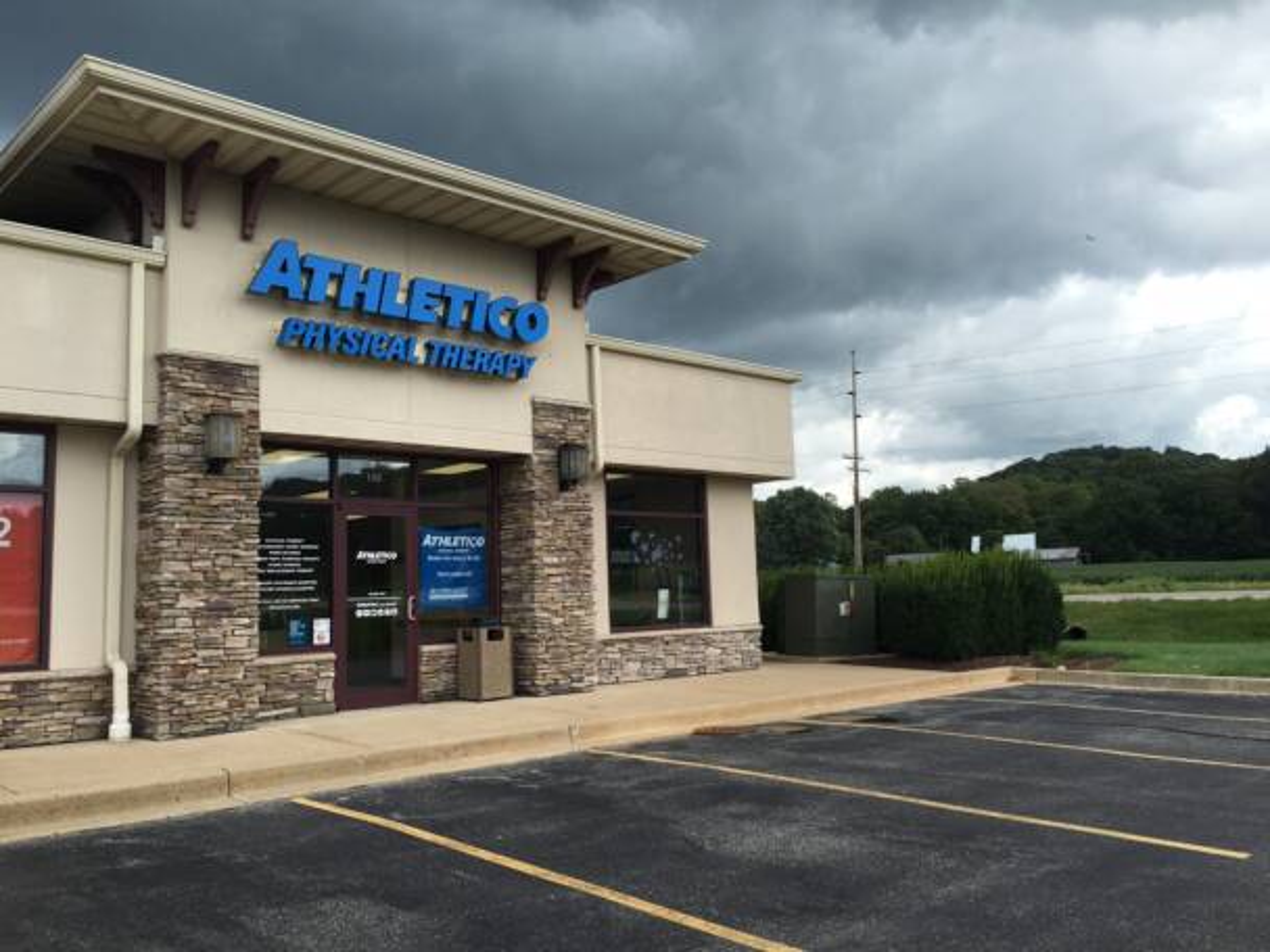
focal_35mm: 29
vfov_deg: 48.2
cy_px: 476
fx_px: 1064
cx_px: 635
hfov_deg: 61.7
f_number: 2.2
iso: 25
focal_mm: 4.15
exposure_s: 1/999
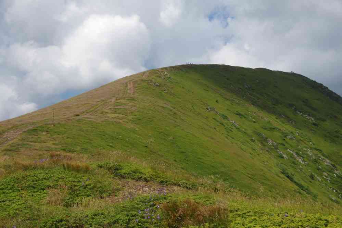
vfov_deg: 25.8
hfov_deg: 37.9
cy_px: 114
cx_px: 171
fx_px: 499
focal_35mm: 52
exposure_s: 1/125
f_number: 11
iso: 200
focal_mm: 35
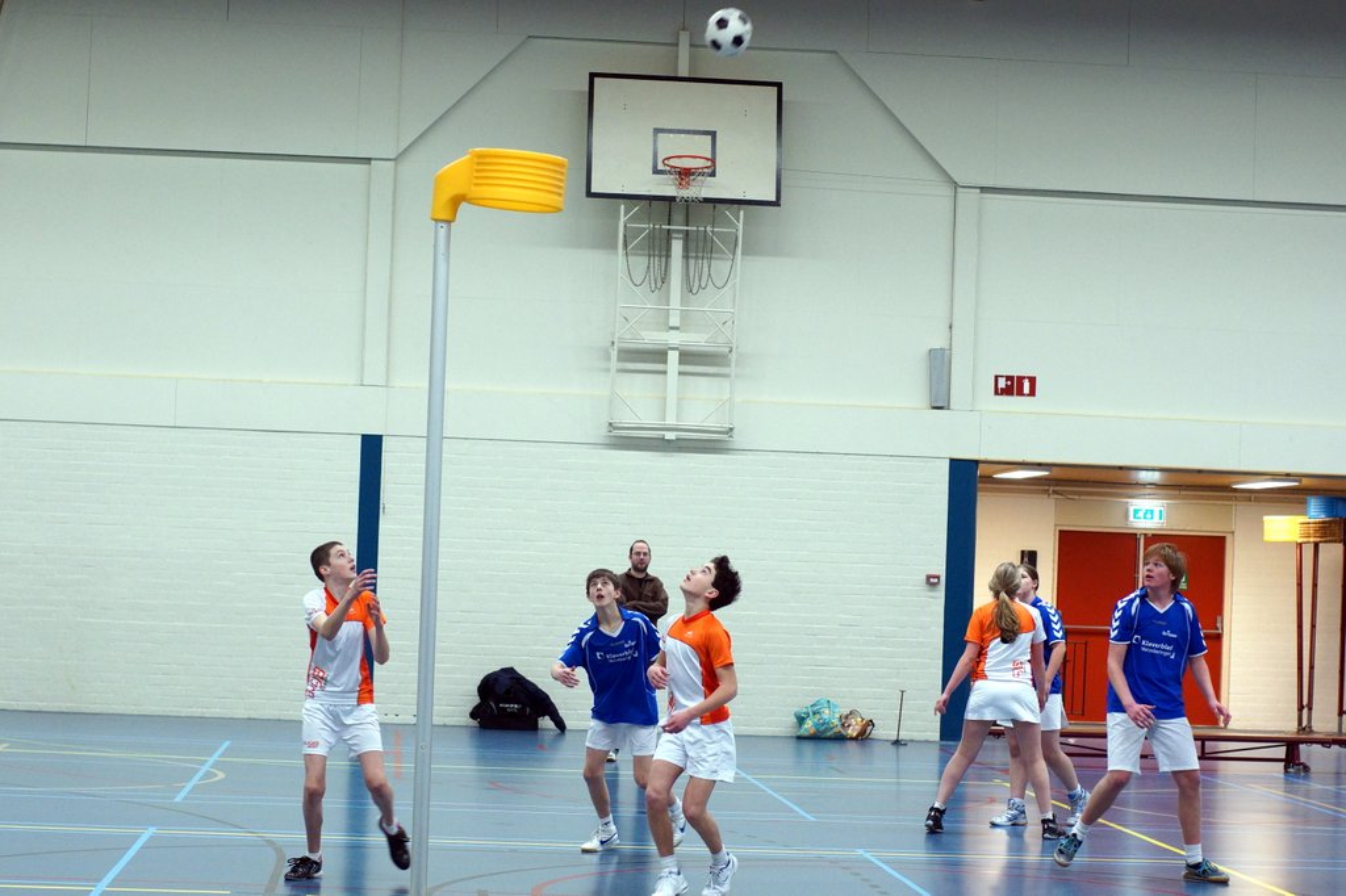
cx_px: 673
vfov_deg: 18.2
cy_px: 448
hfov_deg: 27.0
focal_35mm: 75
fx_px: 2803
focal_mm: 50
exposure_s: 1/200
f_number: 2.5
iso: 1000
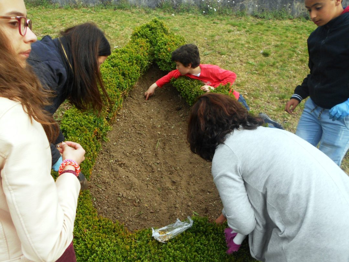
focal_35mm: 26
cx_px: 174
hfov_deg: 67.3
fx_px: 262
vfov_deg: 53.1
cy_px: 131
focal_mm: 4.6
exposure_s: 1/400
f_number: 3.2
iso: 80
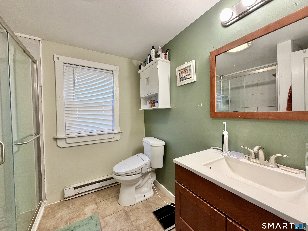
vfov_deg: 85.7
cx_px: 154
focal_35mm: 14
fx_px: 125
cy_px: 116
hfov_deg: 102.1
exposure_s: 1/120
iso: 320
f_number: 2.2
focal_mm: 2.22
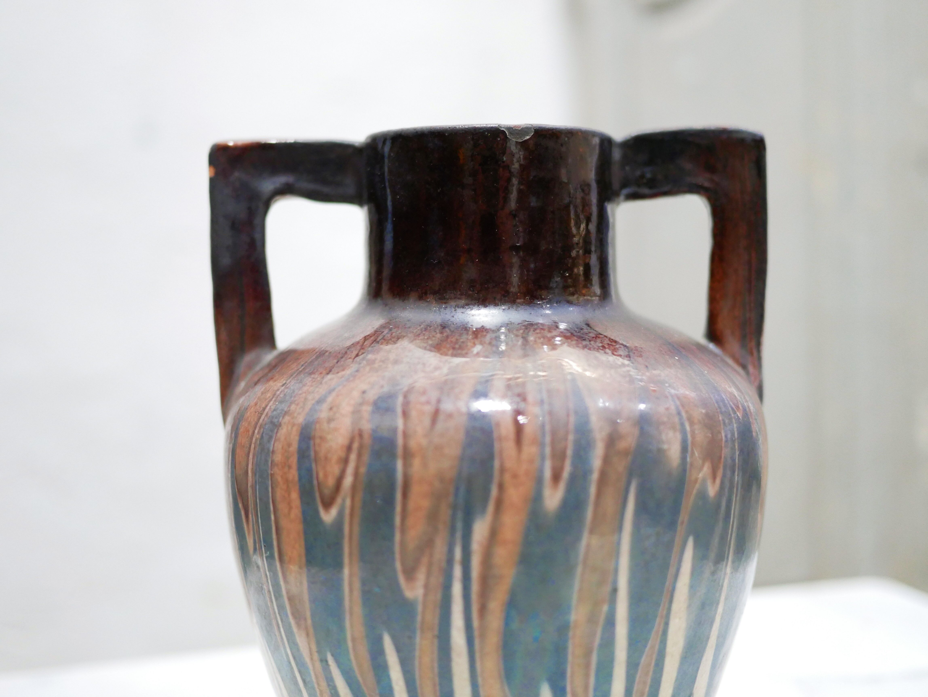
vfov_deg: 36.0
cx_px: 464
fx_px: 1073
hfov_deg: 46.8
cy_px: 348
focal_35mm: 40
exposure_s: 1/60
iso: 1600
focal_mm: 20
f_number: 1.7
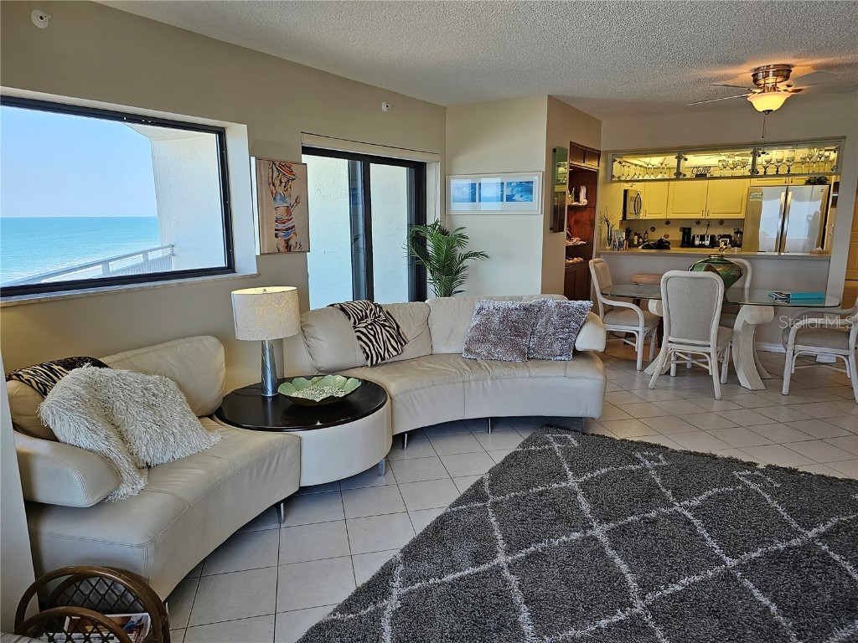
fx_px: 570
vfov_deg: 58.9
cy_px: 322
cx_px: 429
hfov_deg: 73.9
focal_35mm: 23
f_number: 1.7
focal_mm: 6.3
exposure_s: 1/207
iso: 125
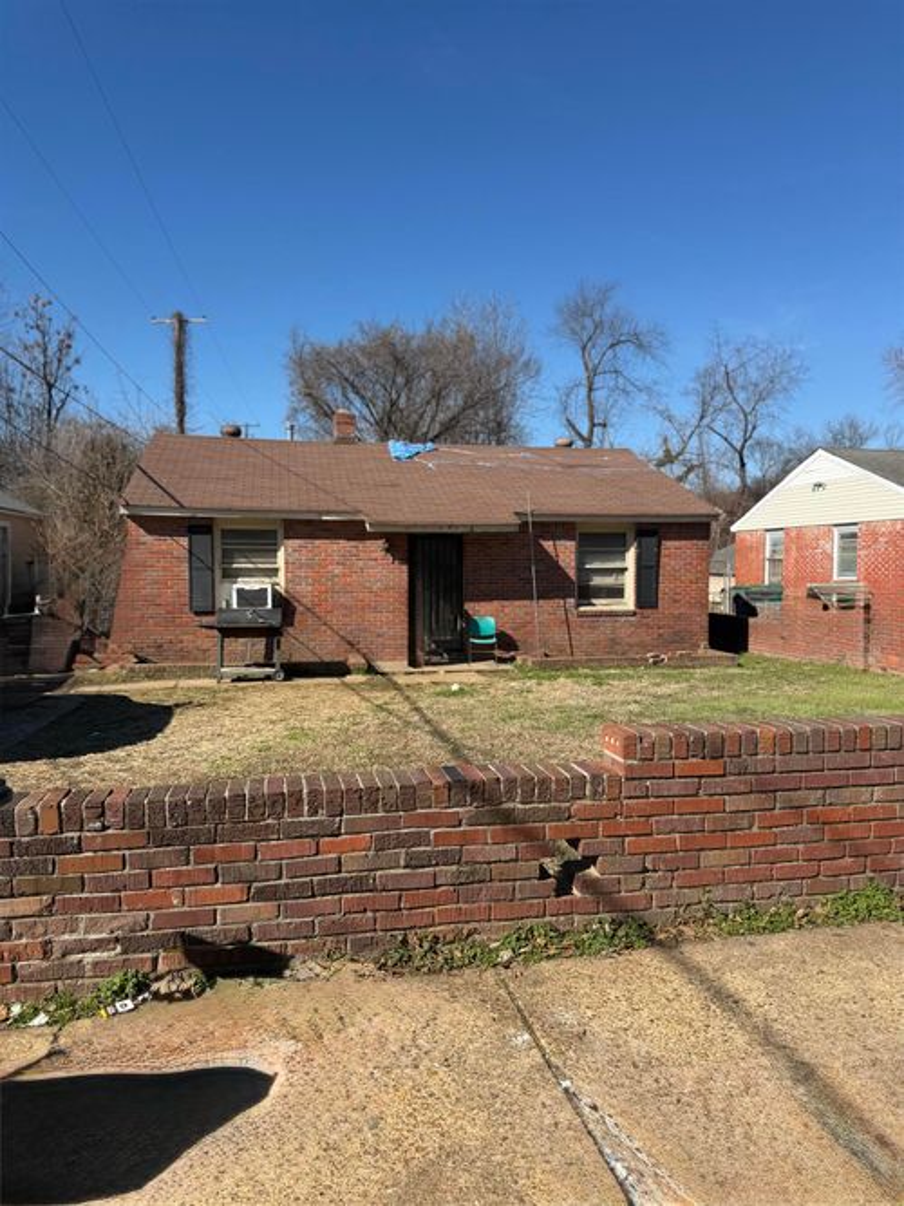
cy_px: 603
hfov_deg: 56.8
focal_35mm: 24
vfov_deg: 71.6
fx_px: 836
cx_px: 452
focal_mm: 6.76
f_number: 1.78
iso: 80
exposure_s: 1/4673
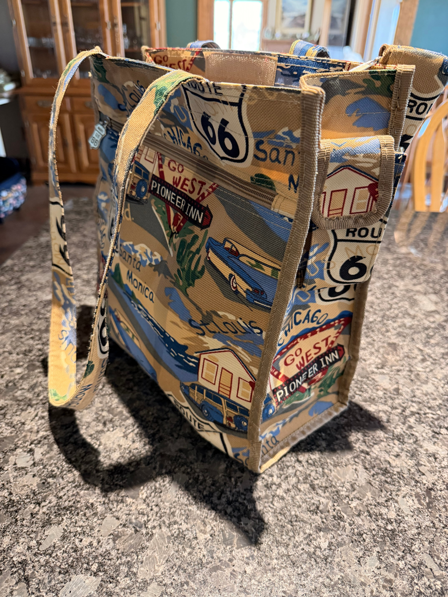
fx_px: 414
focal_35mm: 24
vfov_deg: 71.6
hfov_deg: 56.8
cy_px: 298
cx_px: 224
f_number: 1.78
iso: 500
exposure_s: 1/60
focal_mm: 6.76
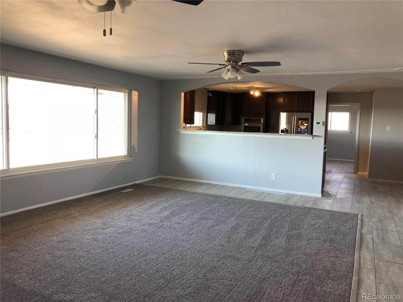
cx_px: 202
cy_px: 151
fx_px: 326
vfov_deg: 49.7
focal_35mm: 28
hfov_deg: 63.4
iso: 32
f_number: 1.8
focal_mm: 4
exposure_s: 1/30
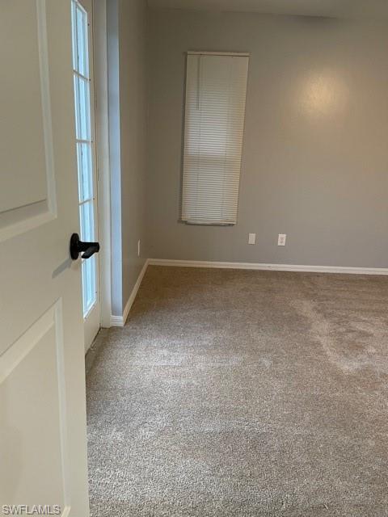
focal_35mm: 26
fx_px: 389
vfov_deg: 67.3
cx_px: 194
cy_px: 258
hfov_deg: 53.1
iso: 200
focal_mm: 4.2
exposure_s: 1/60
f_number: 1.6
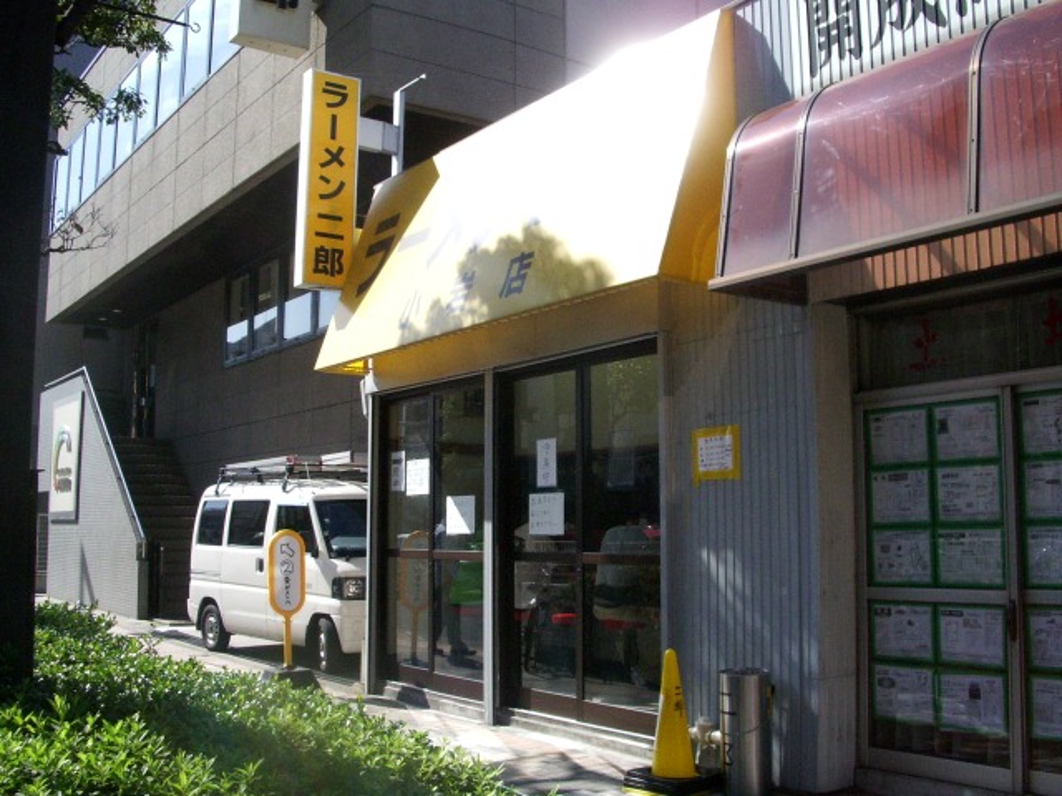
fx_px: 1074
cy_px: 398
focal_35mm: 35
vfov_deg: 40.7
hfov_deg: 52.6
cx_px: 531
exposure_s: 1/2000
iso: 400
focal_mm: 5.8
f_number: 4.3
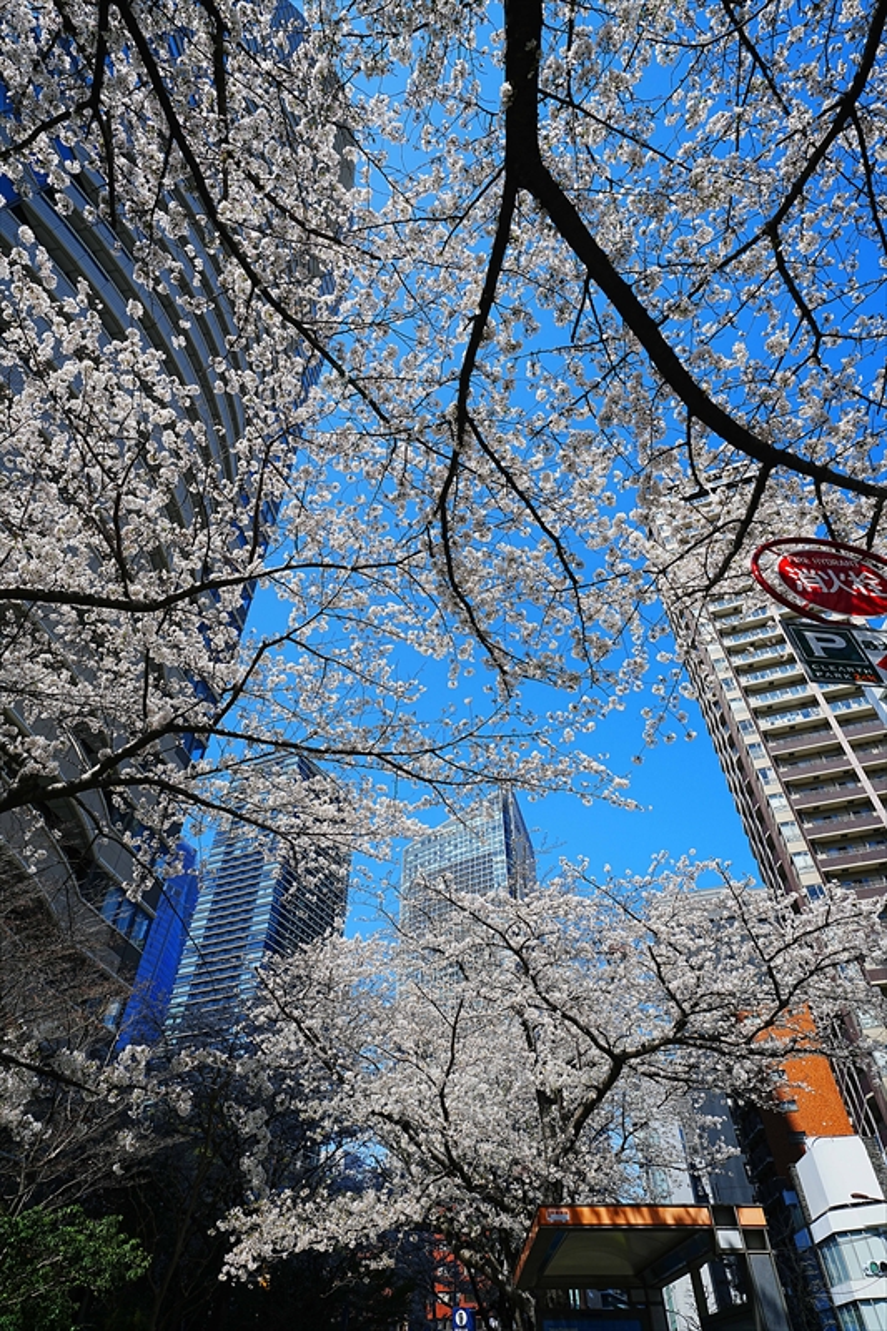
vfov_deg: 86.9
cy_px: 666
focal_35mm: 19
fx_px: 702
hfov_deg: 64.5
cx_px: 444
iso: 100
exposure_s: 1/320
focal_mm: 19
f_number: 8
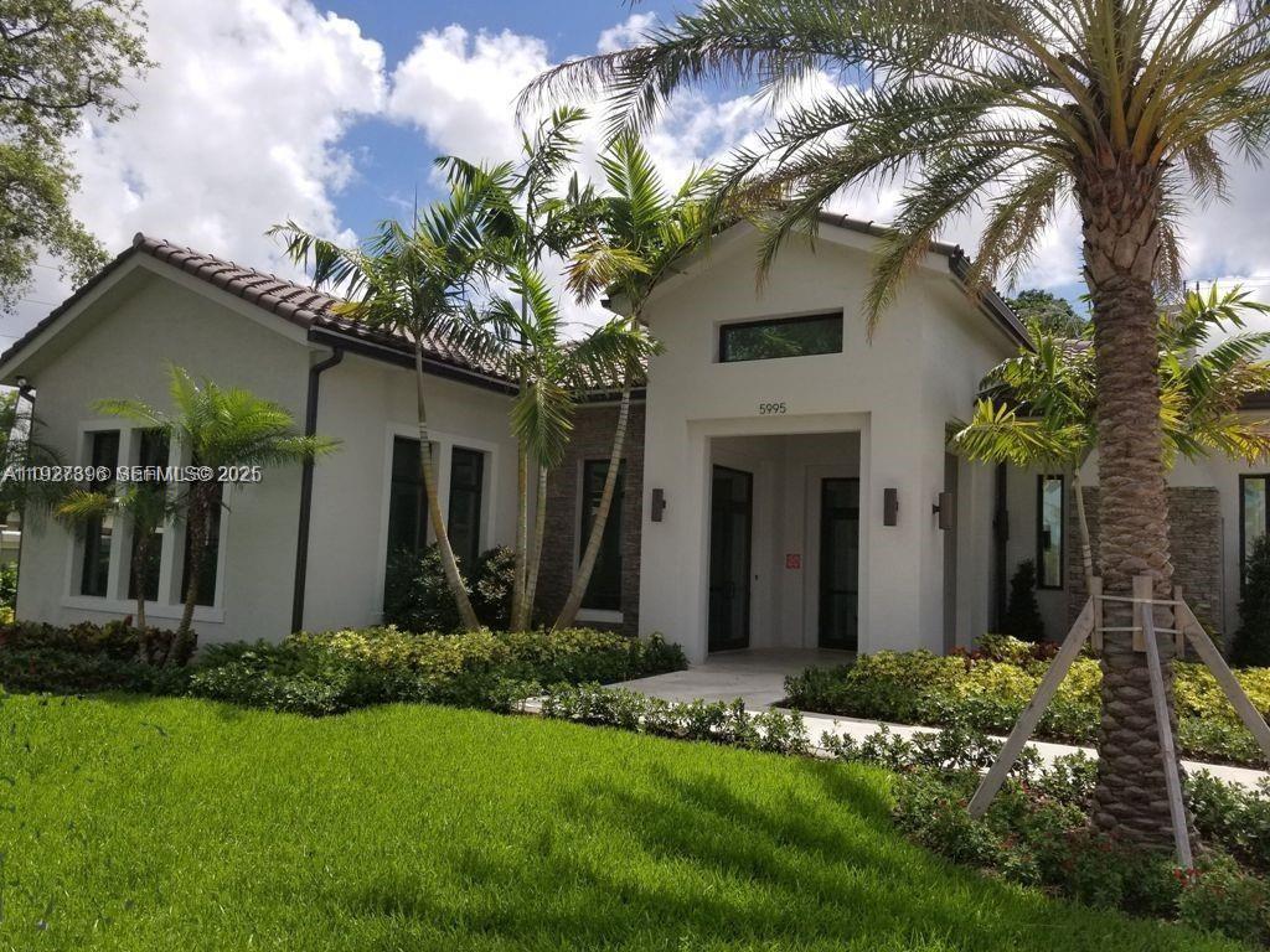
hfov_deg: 67.3
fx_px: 954
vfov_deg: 53.1
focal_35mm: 26
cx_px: 635
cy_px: 476
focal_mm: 4.25
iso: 50
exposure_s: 1/3528
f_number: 1.7
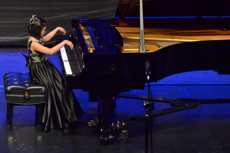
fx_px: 1291
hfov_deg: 10.2
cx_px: 115
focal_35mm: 202
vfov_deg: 6.8
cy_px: 76
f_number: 4.8
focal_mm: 135
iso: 2500
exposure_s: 1/160
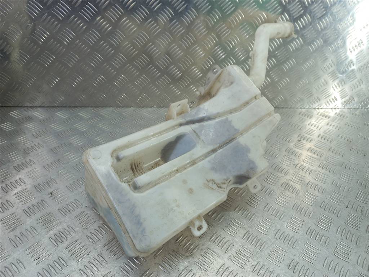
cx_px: 184
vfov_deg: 54.9
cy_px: 138
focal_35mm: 25
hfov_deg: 69.4
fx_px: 266
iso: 50
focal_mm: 4.6
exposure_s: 1/50
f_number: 1.8
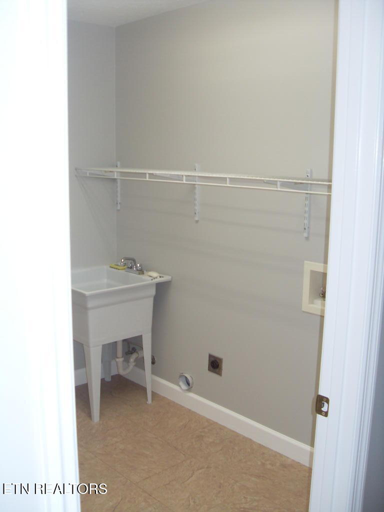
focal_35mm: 37
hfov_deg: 38.7
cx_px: 192
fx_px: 547
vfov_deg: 50.1
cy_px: 256
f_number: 2.8
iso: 100
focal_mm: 6.3
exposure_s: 1/45
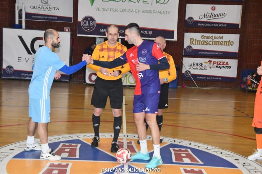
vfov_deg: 23.8
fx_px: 415
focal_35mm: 57
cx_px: 131
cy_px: 87
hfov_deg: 35.1
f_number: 9
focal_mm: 38
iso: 10000
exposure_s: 1/160
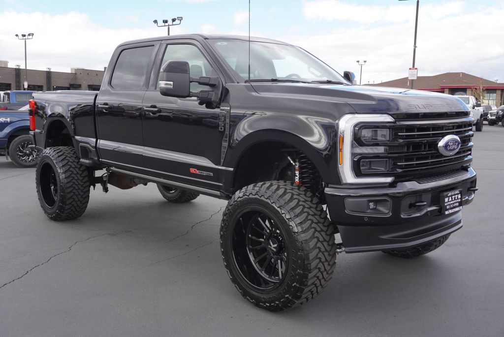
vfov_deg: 36.9
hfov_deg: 53.1
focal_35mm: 36
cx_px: 252
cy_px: 168
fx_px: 504
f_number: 7.1
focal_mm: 24
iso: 100
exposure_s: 1/100
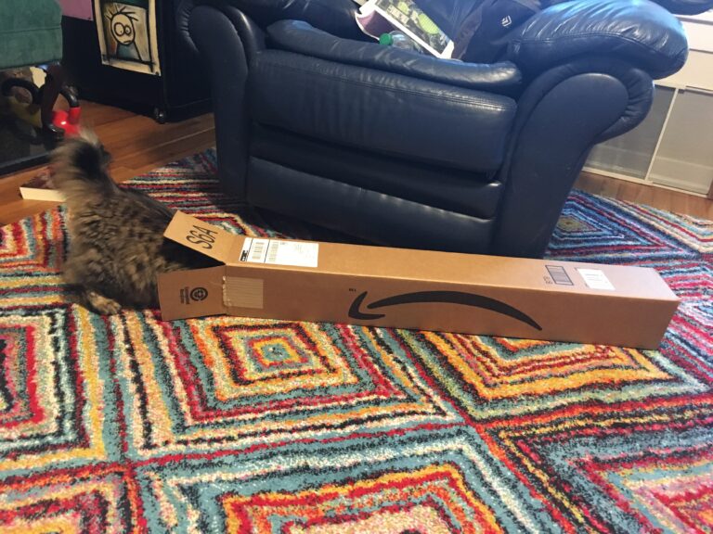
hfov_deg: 61.7
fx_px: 597
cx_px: 356
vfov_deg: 48.2
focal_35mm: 29
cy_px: 267
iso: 250
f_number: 2.2
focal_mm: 4.15
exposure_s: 1/15
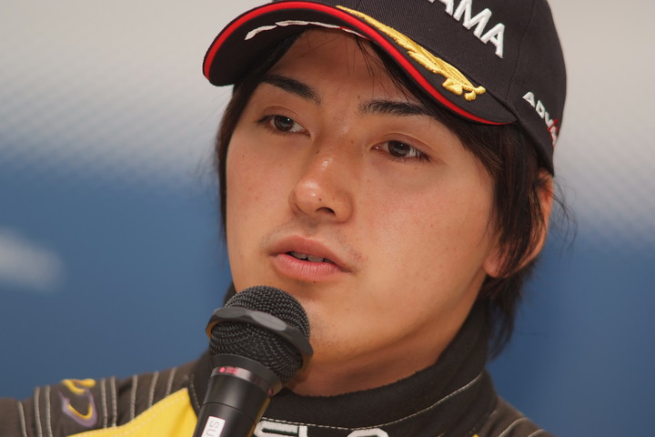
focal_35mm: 270
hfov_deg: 7.6
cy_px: 218
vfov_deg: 5.1
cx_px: 328
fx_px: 4912
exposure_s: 1/250
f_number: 2.8
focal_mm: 180
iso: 200
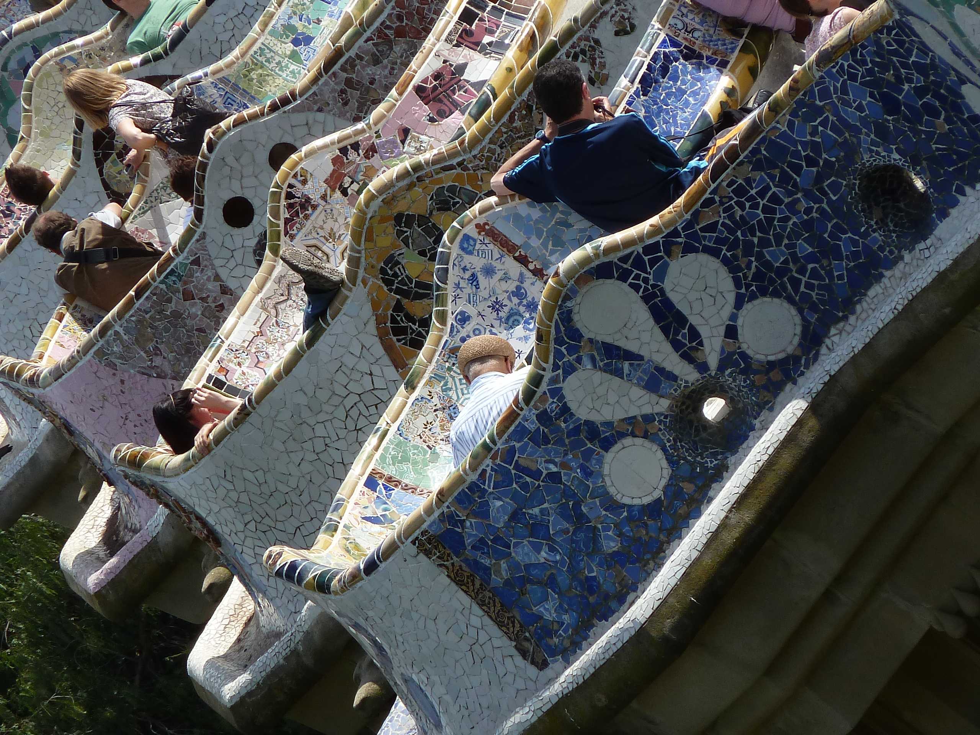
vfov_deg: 3.5
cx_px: 490
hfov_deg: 4.6
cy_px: 368
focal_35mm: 427
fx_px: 12089
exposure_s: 1/320
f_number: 4.9
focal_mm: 49.2
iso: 80
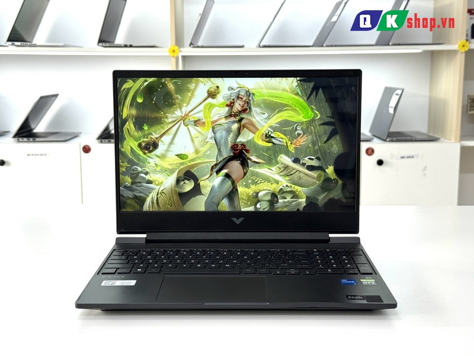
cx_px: 237
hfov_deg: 39.7
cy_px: 178
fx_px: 657
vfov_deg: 30.3
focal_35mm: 48
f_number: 1.78
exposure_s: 1/131
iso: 50
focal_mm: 6.76
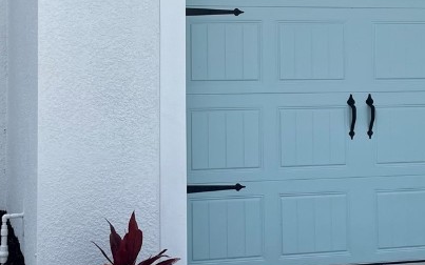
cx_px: 177
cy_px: 58
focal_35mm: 70
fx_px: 811
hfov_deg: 29.3
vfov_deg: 18.5
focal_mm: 4.2
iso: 32
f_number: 1.6
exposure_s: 1/3205
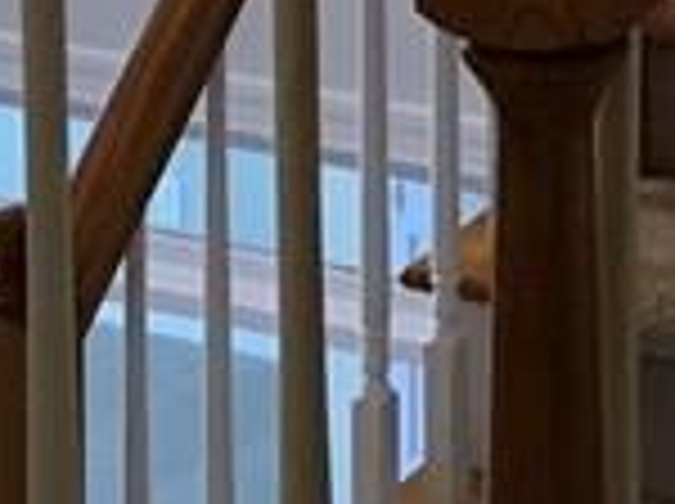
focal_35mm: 198
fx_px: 3855
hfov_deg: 9.8
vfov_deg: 6.9
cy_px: -886
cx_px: 909
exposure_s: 1/30
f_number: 2.2
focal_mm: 4.15
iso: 32
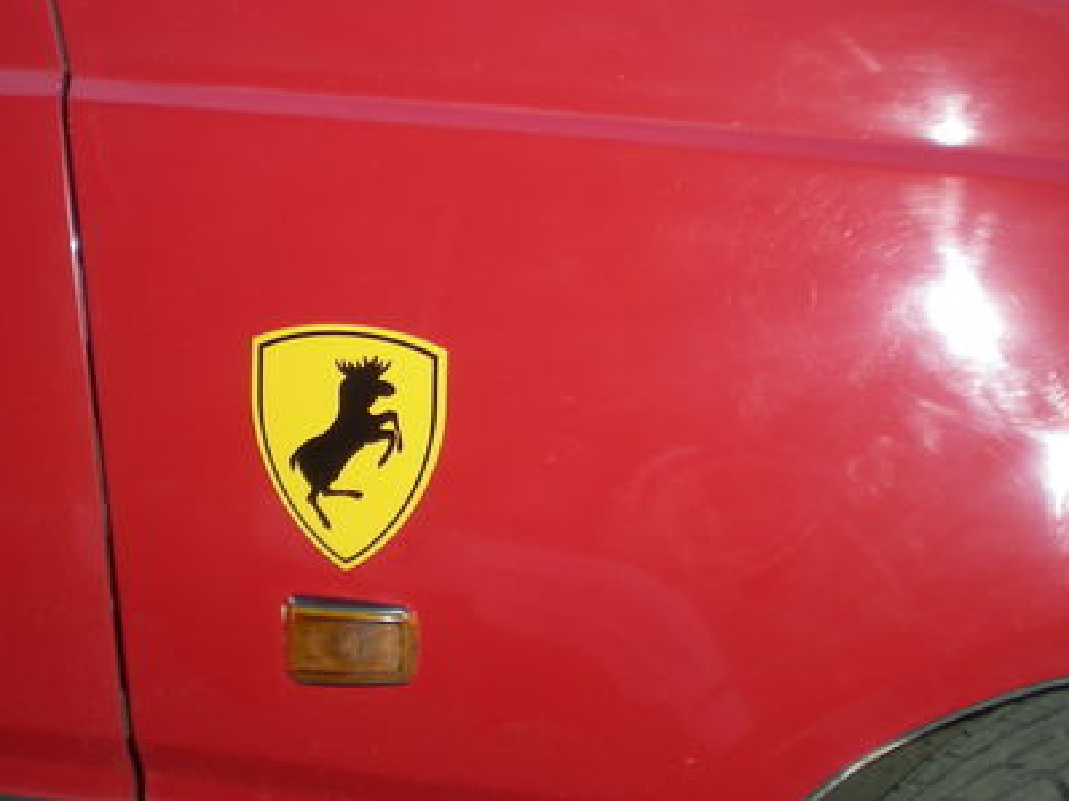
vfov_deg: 24.0
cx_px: 410
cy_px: 311
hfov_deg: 31.6
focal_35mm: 61
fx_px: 1883
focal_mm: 6.3
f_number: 3.1
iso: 50
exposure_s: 1/144
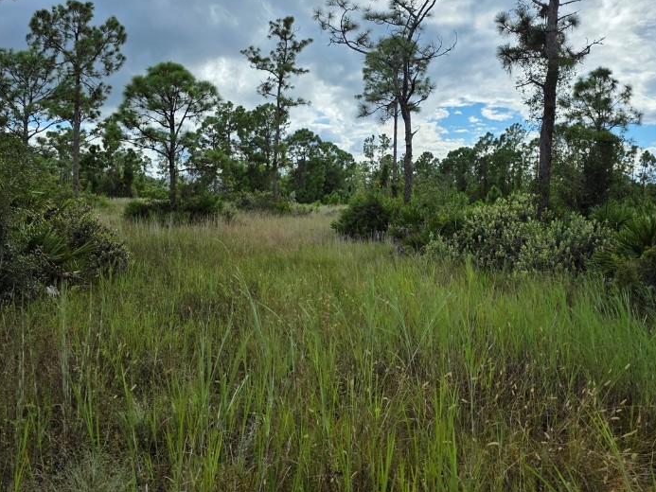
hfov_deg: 53.8
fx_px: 644
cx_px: 375
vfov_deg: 41.8
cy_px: 237
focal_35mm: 34
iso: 64
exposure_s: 1/7944
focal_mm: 6.3
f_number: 1.7
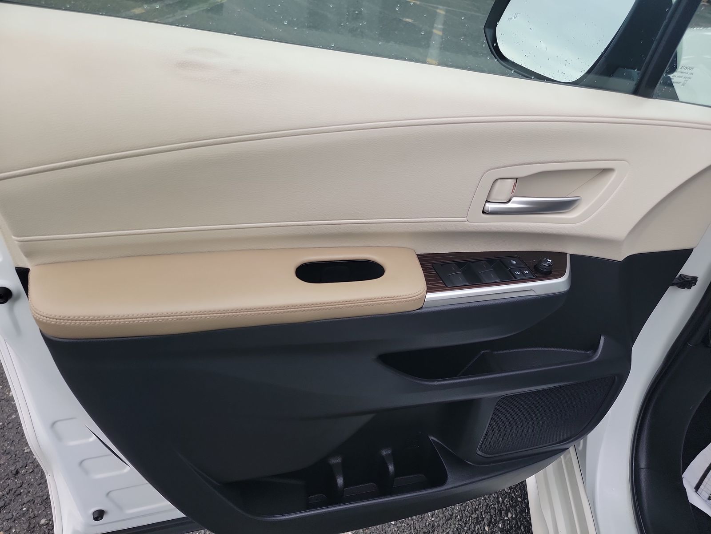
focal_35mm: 24
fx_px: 493
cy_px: 267
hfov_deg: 71.6
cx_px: 356
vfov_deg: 56.8
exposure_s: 1/119
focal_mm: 6.7
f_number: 1.8
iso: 67
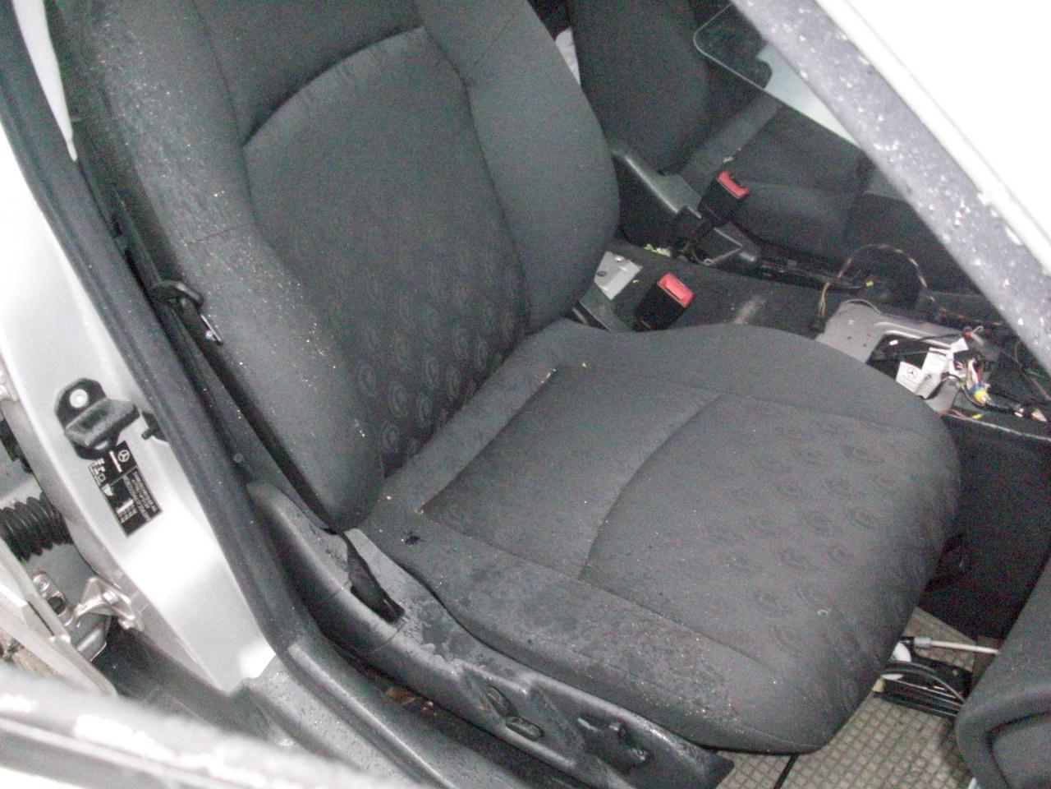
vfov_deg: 41.8
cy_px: 394
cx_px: 526
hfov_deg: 54.0
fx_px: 1032
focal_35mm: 34
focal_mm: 5.7
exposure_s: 1/128
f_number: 2.8
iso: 800
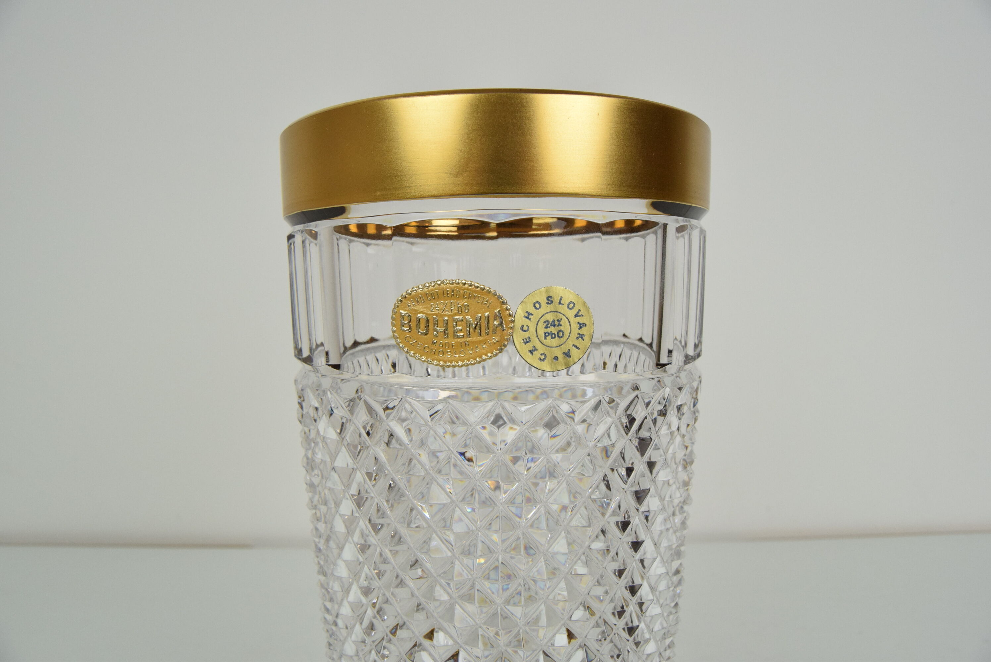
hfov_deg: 67.3
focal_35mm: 27
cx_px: 496
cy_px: 331
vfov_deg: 48.0
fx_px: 744
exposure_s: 1/320
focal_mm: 18
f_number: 9
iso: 1600
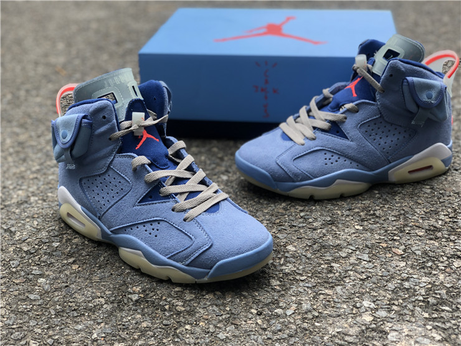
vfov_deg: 28.0
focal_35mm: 52
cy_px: 173
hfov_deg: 36.8
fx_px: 693
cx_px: 230
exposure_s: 1/296
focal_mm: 6
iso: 16
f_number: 2.4
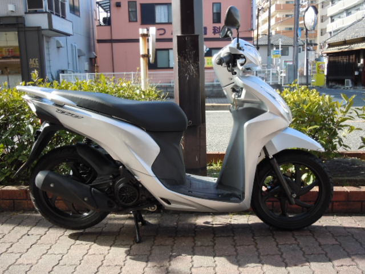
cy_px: 137
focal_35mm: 33
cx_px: 182
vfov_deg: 42.9
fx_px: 348
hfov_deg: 55.4
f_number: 4
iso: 100
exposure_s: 1/125
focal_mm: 5.9
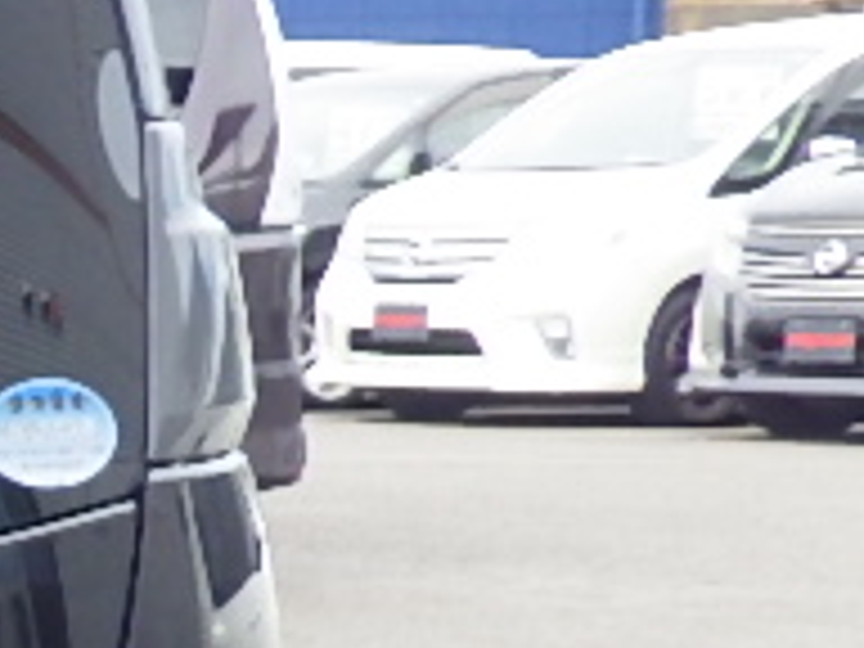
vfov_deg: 8.1
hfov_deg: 9.4
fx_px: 4518
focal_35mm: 181
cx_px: -1368
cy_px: 950
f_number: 4.6
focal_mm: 6.1
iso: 250
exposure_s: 1/160
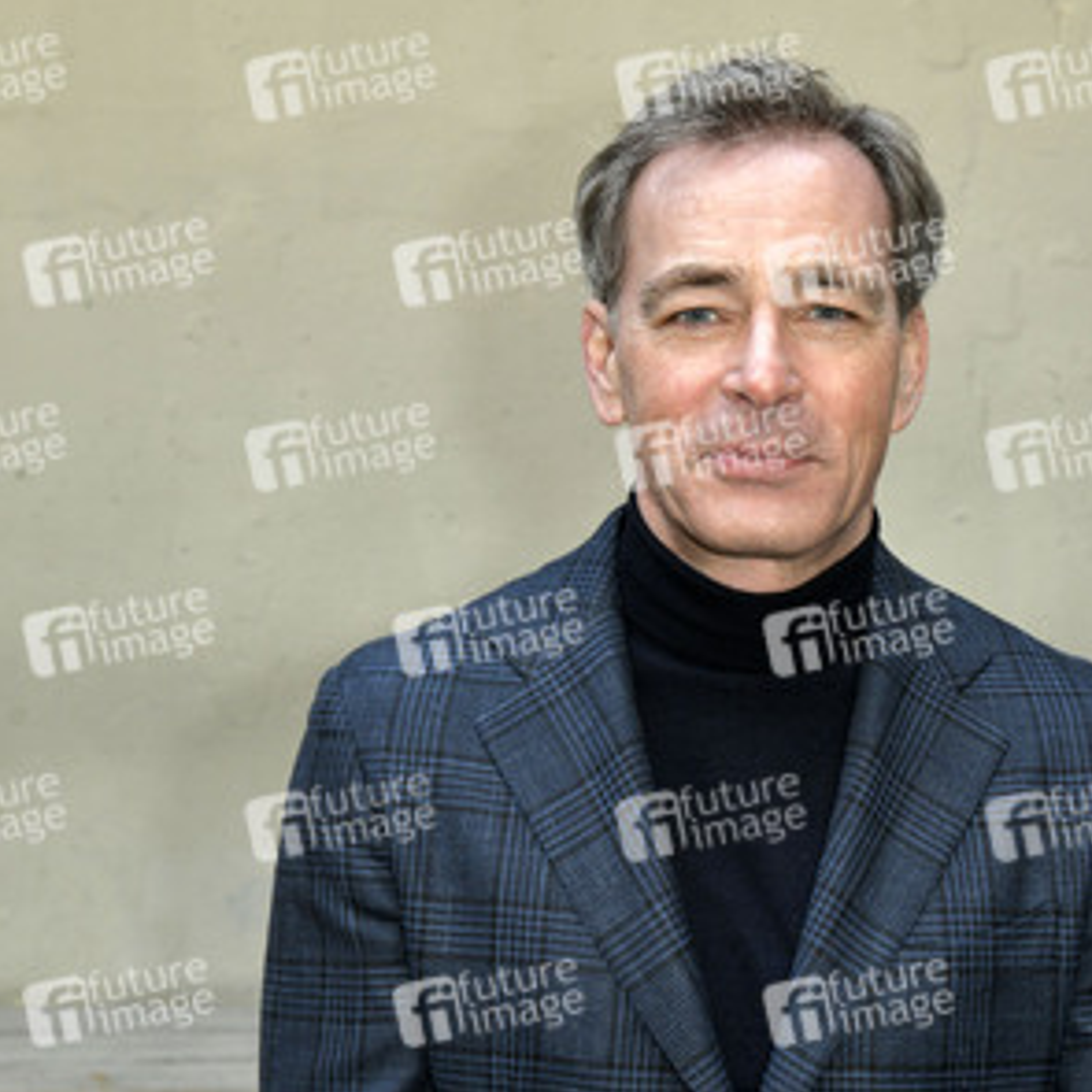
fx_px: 2320
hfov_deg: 26.3
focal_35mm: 65
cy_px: 540
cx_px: 761
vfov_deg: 26.5
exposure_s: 1/200
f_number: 7.1
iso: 2000
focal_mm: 50
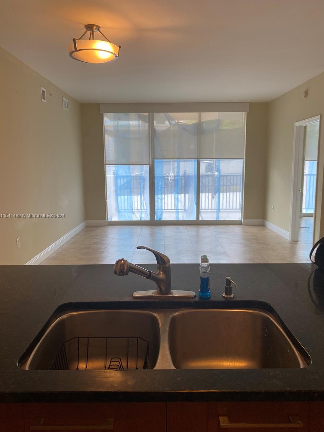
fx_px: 337
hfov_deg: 51.4
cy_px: 216
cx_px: 164
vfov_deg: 65.3
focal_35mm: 27
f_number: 1.8
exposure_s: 1/60
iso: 64
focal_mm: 4.25
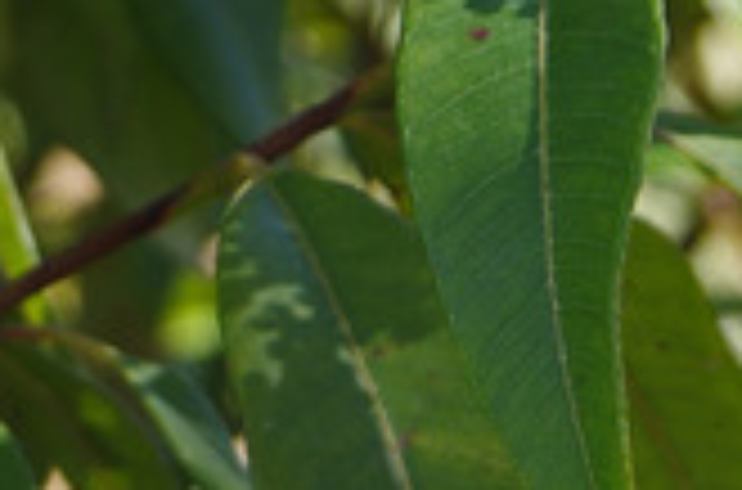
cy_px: -879
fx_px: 8221
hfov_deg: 5.1
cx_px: -630
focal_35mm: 400
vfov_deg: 3.4
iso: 100
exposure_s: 1/100
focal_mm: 45
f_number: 5.6
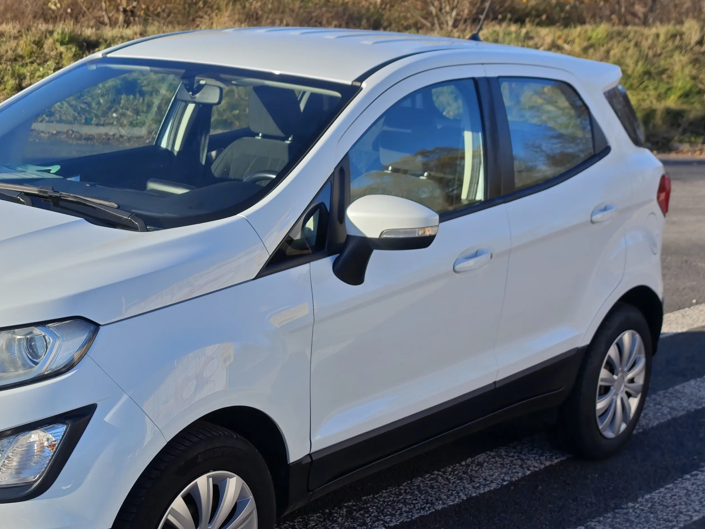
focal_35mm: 63
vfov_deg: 23.3
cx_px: 174
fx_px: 1283
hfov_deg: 30.2
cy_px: 292
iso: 50
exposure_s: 1/1938
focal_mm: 8.72
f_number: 2
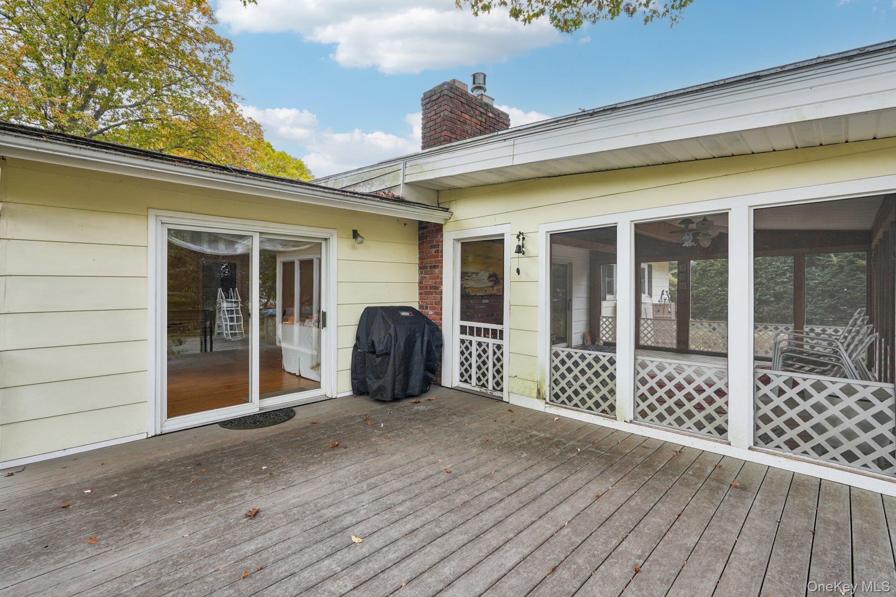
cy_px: 298
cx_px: 448
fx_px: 398
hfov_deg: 96.7
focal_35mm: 16
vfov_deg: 73.7
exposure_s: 1/30
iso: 160
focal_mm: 16
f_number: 8
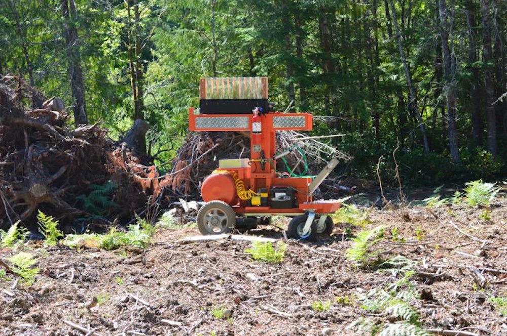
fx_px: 1160
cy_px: 168
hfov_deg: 24.6
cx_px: 254
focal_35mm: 82
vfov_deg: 16.5
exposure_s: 1/200
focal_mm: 55
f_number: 10
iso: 400
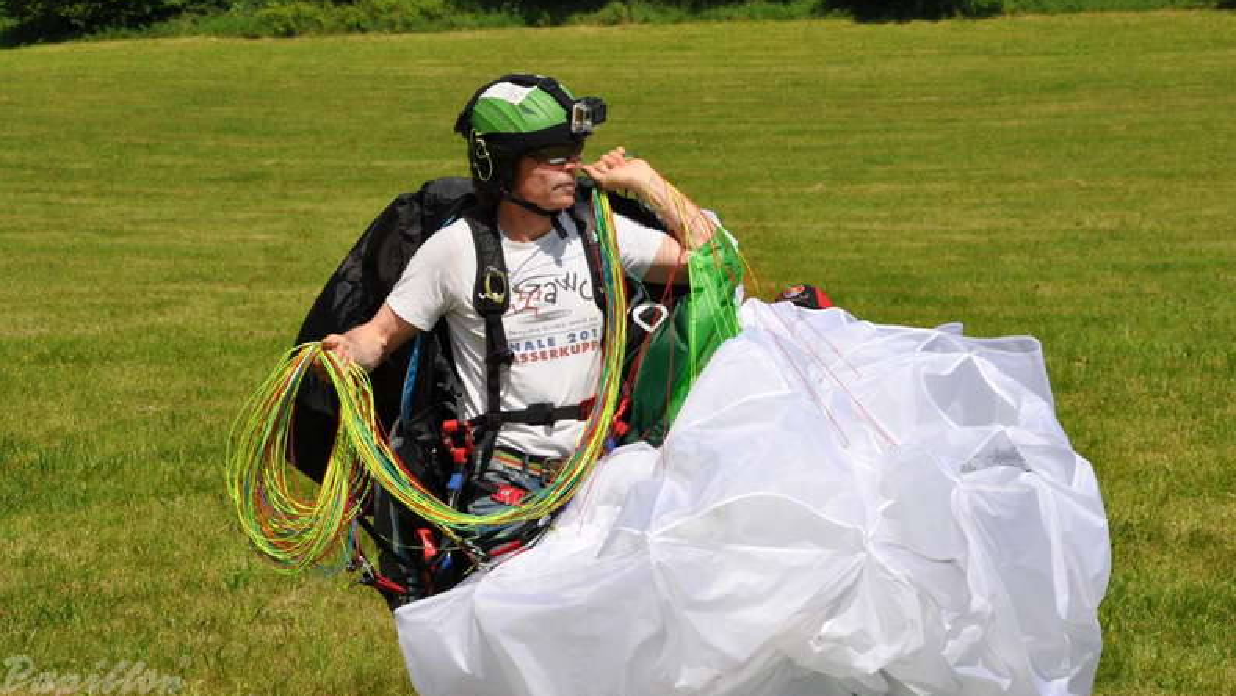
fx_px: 4130
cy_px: 329
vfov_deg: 9.6
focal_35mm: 126
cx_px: 619
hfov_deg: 17.0
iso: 200
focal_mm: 80
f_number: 10
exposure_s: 1/400
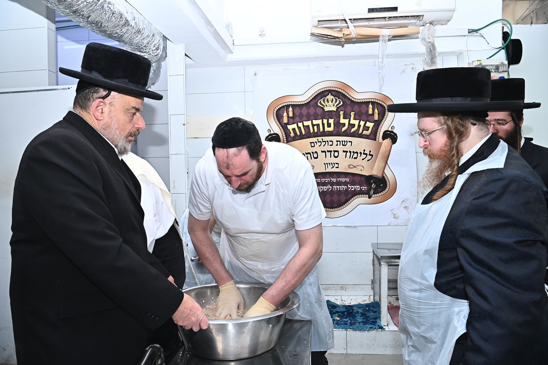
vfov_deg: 44.9
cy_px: 182
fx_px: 441
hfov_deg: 63.7
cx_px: 274
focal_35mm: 29
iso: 1000
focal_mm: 29
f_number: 7.1
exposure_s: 1/200
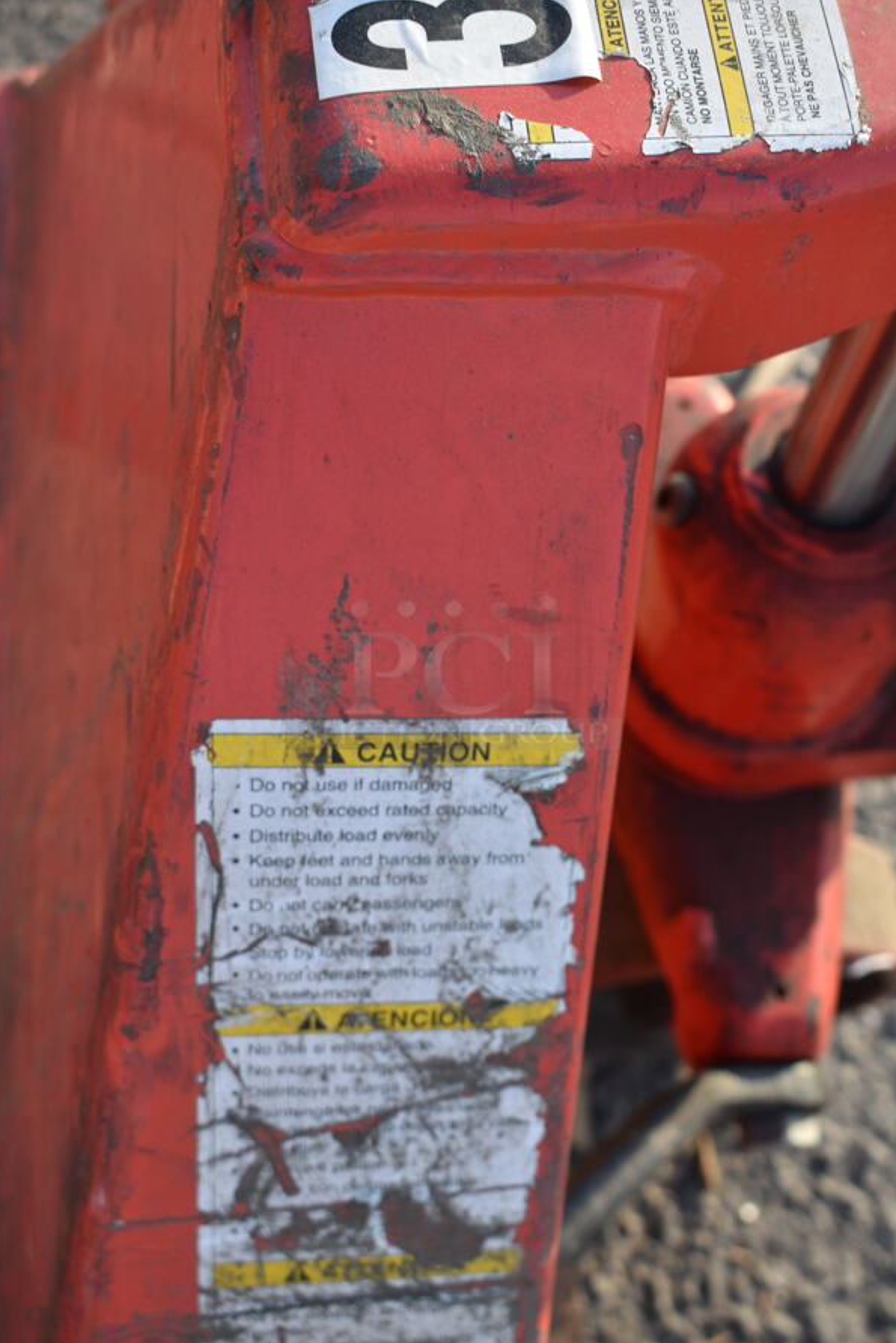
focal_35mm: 43
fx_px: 1605
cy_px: 671
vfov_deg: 45.4
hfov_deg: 31.2
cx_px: 453
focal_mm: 28
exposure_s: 1/125
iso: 100
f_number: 5.6
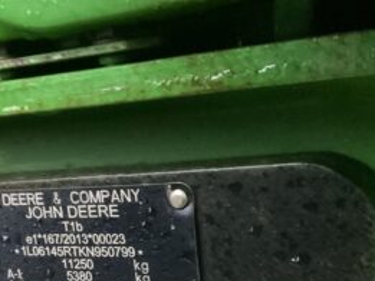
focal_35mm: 71
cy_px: 298
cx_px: 69
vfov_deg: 19.9
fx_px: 770
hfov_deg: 26.8
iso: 500
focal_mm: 3
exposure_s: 1/30
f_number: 1.8
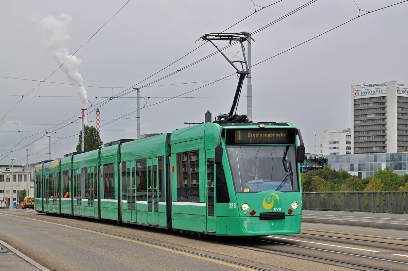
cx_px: 204
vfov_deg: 16.5
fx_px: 934
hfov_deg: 24.6
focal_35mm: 82
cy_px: 136
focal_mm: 55
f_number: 5.6
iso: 400
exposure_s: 1/800
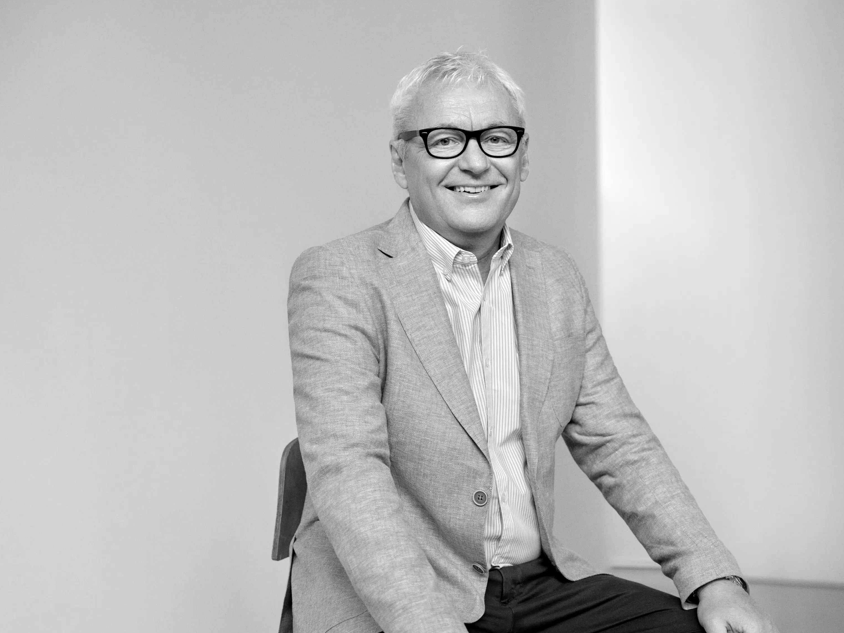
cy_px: 398
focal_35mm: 80
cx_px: 508
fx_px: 1951
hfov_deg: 24.4
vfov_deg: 18.4
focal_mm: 79.6
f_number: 4
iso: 4000
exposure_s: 1/200
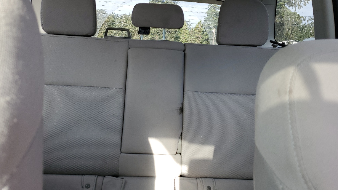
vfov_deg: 40.0
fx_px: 260
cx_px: 170
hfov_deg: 66.1
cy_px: 78
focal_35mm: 29
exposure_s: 1/286
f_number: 1.5
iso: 50
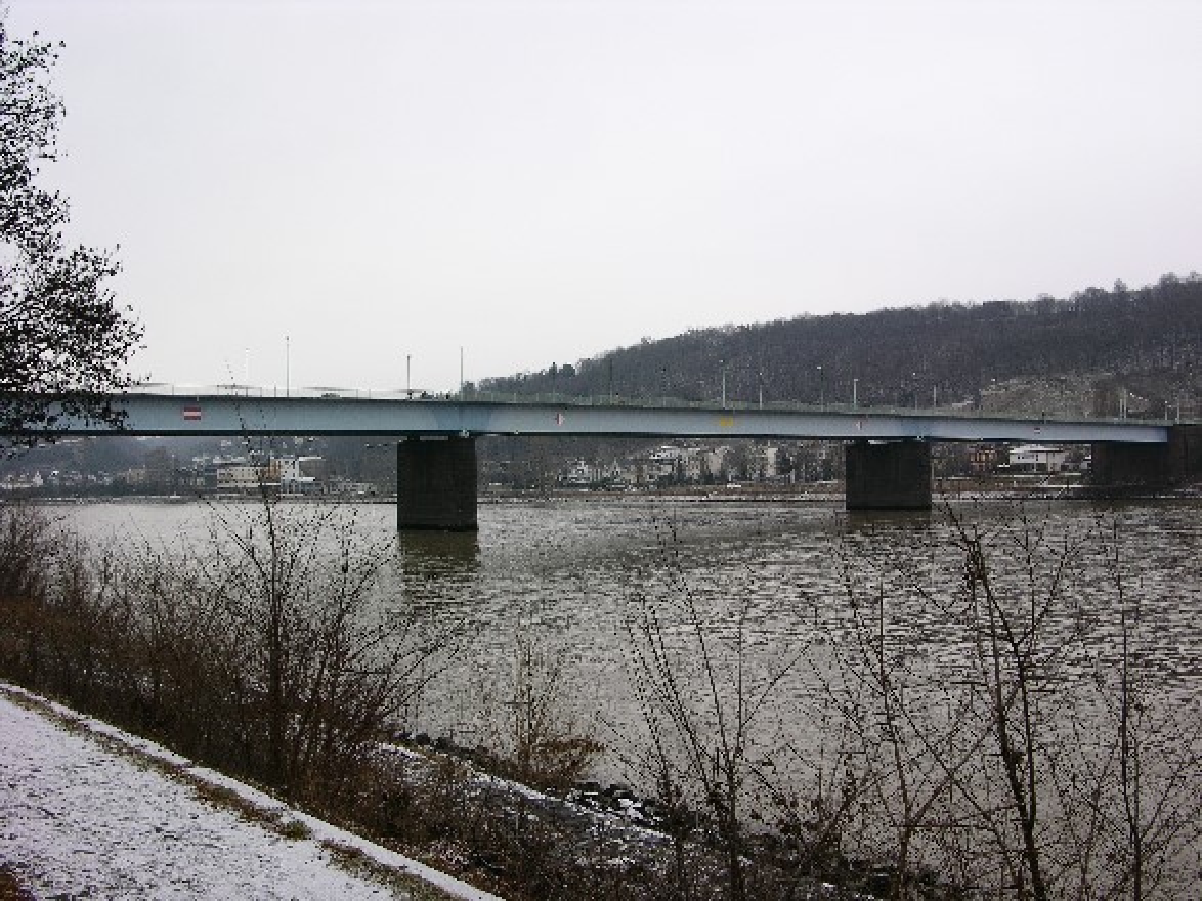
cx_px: 601
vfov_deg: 40.7
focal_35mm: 35
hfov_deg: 52.6
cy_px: 450
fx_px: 1215
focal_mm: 8.9
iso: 50
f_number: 5
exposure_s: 1/56.1
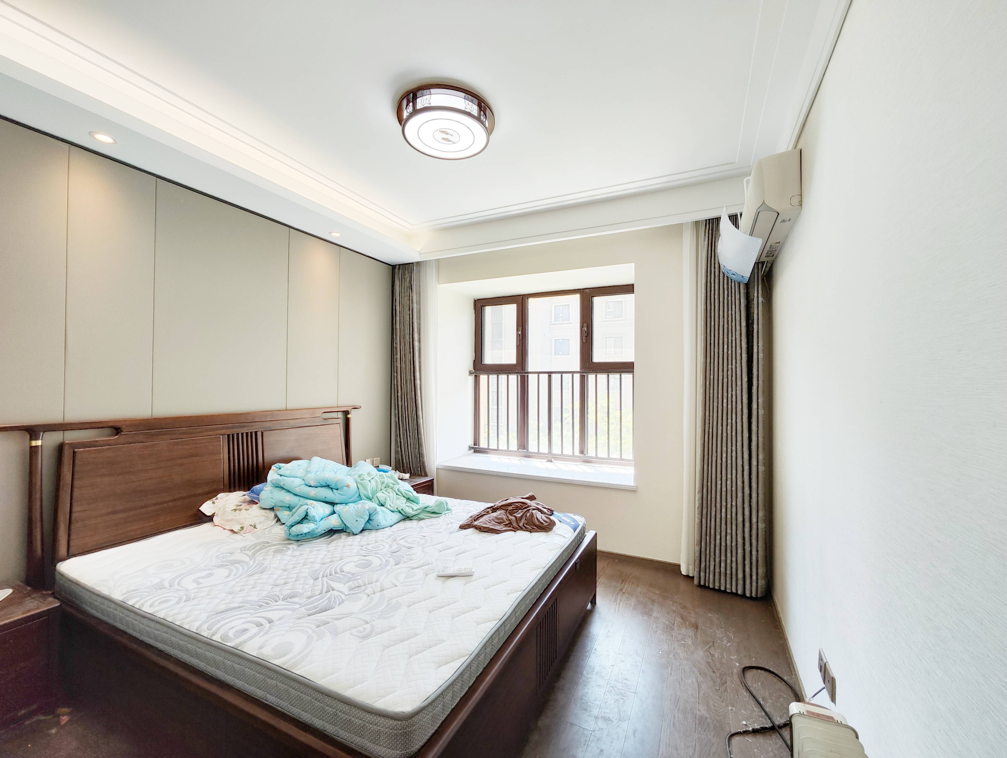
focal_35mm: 14
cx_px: 504
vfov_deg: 85.8
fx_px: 408
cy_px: 379
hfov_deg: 102.0
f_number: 2.2
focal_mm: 2.16
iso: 73
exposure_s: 1/50
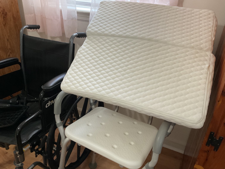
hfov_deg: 61.7
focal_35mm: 29
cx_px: 112
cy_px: 84
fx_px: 189
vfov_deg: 48.2
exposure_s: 1/60
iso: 100
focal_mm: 3
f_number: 1.8
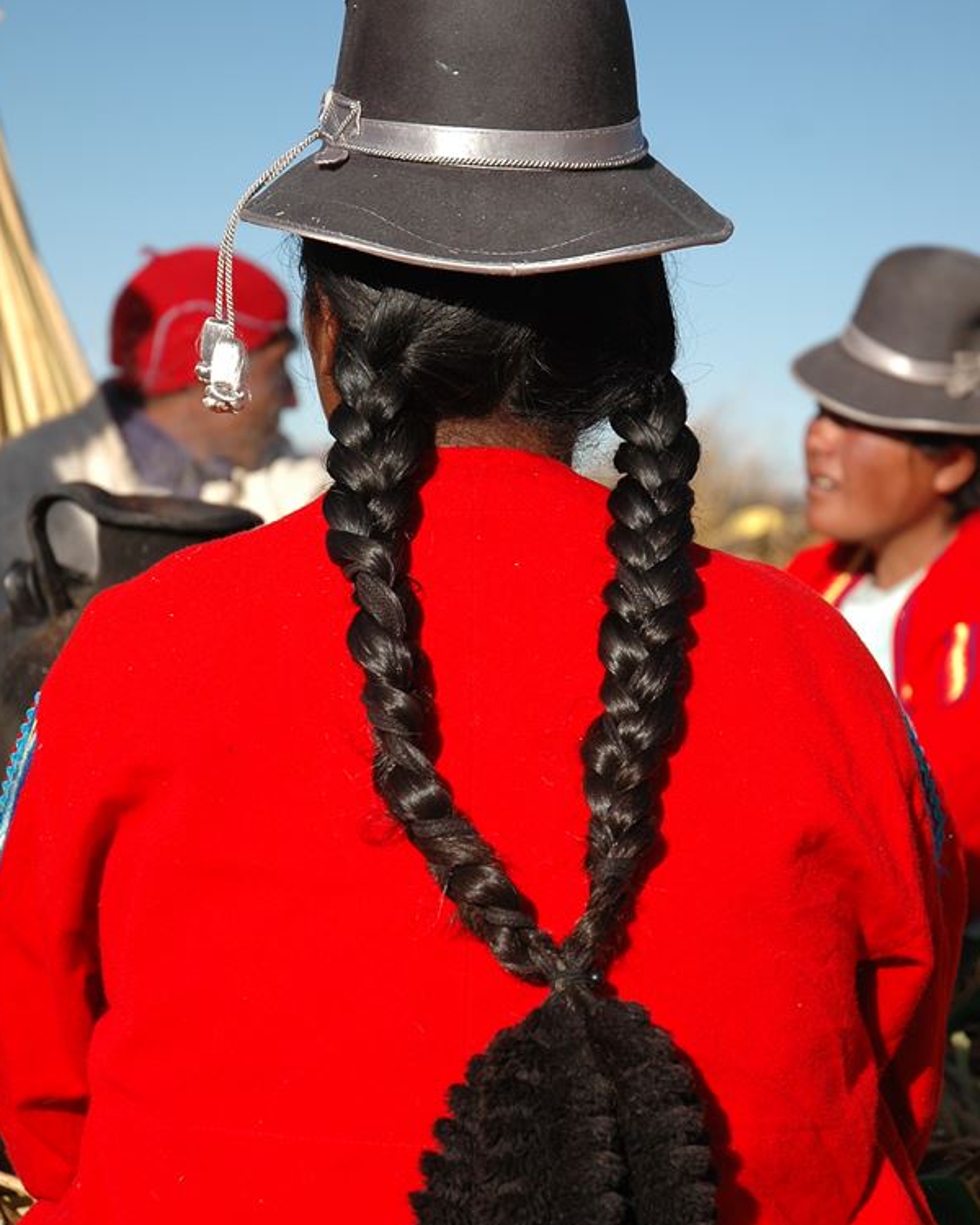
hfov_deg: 16.0
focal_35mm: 96
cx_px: 546
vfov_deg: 19.9
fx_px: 3481
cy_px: 701
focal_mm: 50
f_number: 4.5
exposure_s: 1/1000
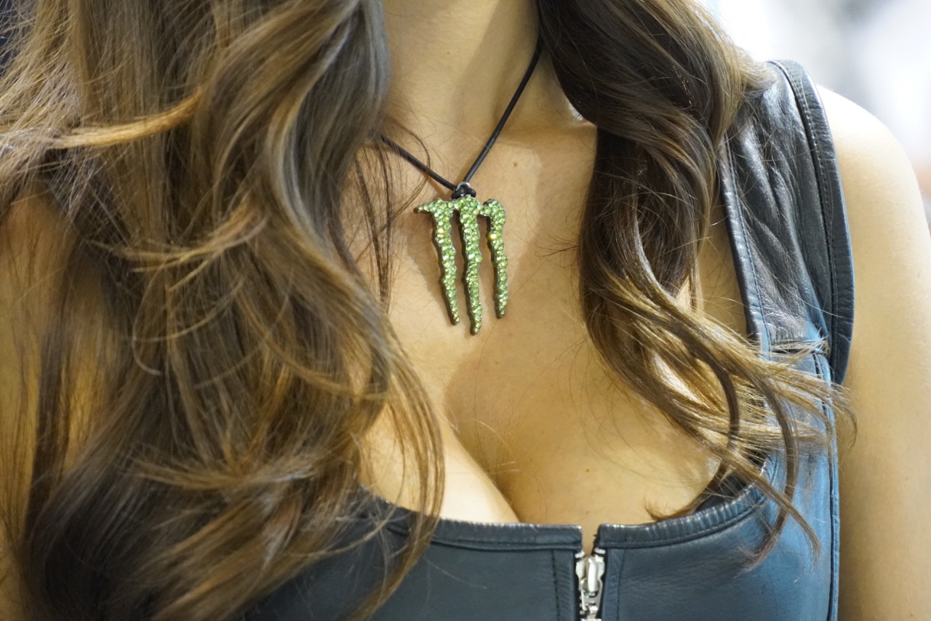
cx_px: 466
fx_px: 7760
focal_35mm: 300
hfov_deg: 6.9
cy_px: 310
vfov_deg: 4.6
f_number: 6.3
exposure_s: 1/50
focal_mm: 200
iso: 6400
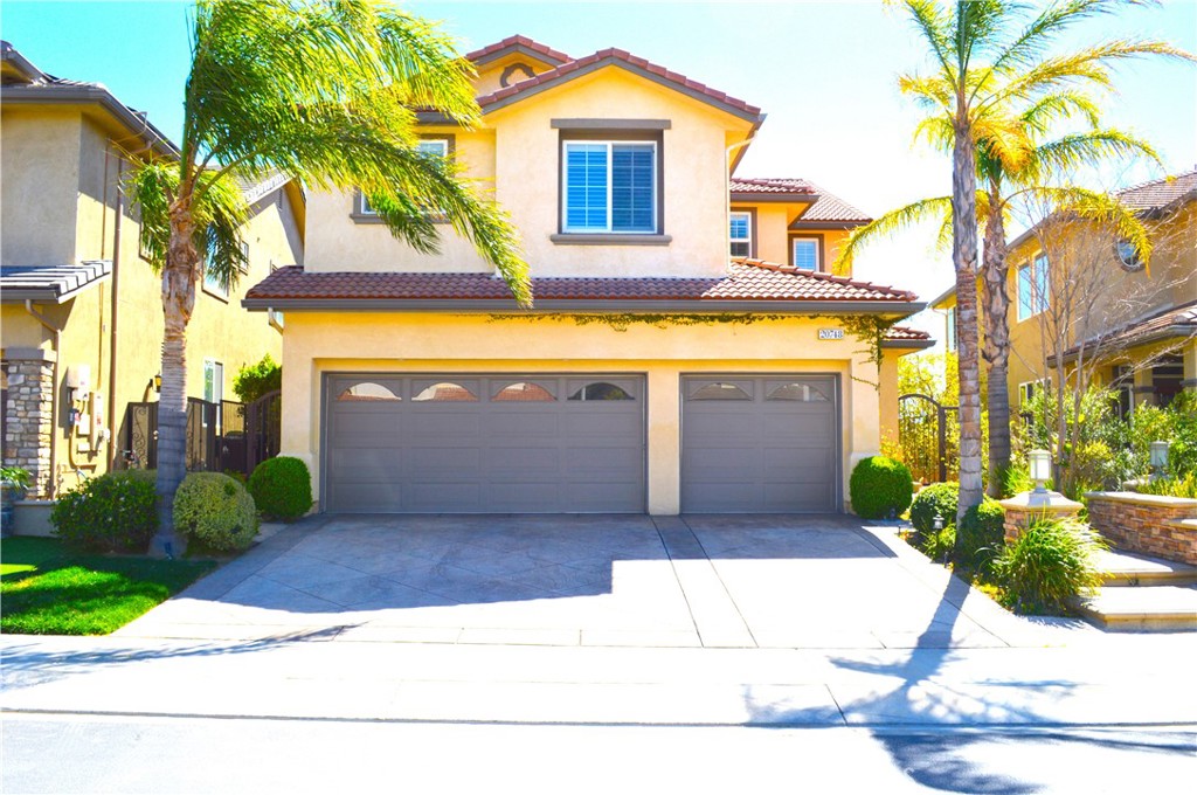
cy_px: 398
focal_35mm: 30
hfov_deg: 62.0
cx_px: 598
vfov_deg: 43.5
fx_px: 996
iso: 100
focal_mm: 20
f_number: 8
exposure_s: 1/200
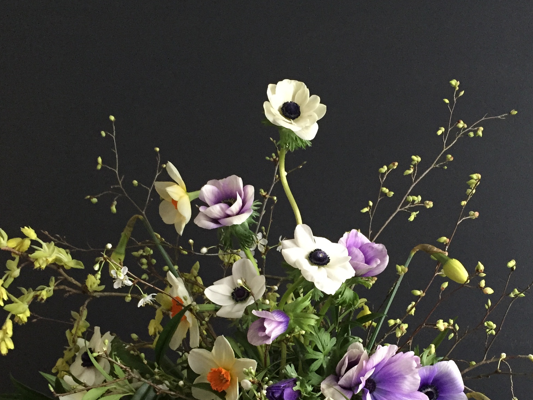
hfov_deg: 39.9
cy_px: 294
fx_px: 724
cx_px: 356
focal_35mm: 47
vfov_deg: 30.4
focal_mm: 4.15
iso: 200
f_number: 2.2
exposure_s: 1/30
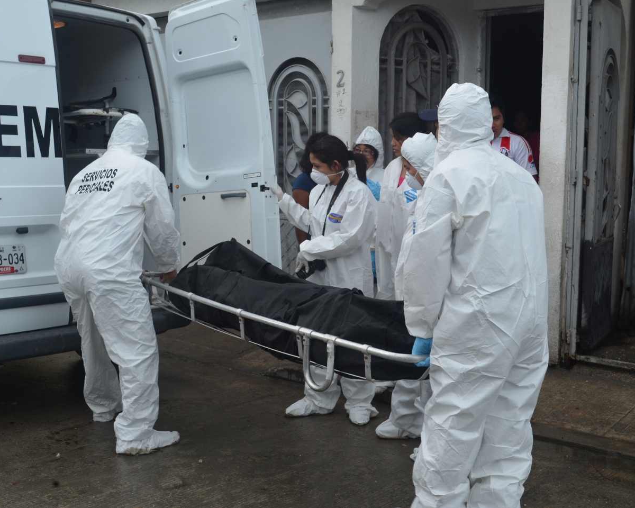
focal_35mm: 45
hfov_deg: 41.2
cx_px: 309
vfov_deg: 33.4
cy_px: 250
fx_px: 846
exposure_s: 1/160
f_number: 6.3
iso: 200
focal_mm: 26
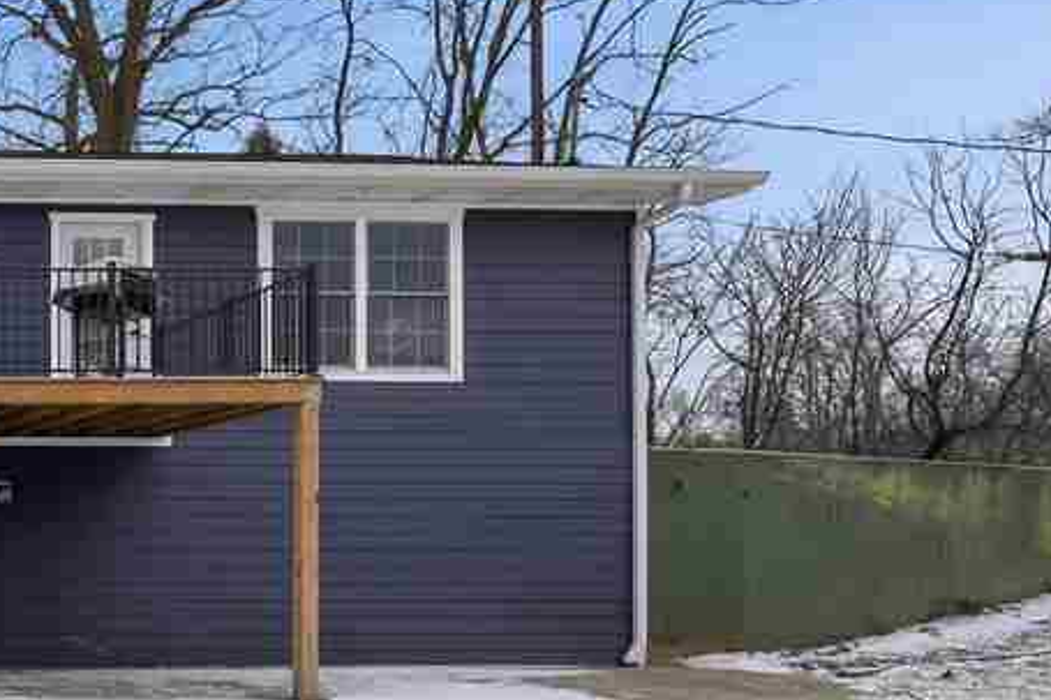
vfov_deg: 29.5
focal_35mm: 45
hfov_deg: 30.9
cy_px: 509
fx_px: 1313
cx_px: -402
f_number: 9
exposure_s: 1/5000
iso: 250
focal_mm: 16
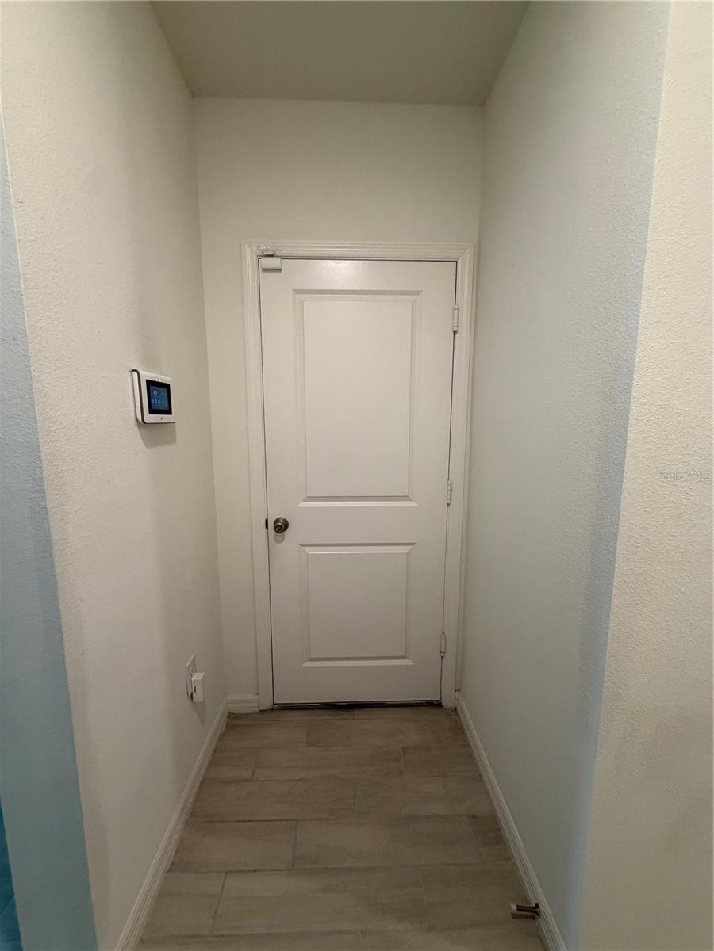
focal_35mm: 14
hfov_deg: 85.7
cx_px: 357
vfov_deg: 102.1
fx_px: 385
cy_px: 476
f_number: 2.2
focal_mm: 2.22
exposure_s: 1/120
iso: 320
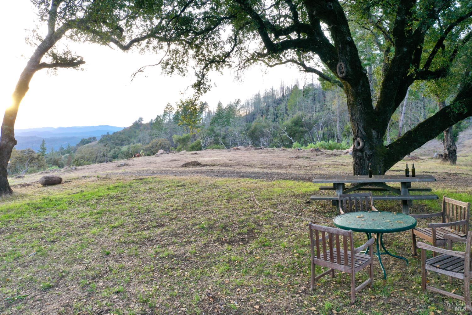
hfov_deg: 65.5
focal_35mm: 28
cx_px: 236
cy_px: 158
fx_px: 367
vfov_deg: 46.4
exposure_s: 1/30
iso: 200
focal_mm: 10.26
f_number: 6.3
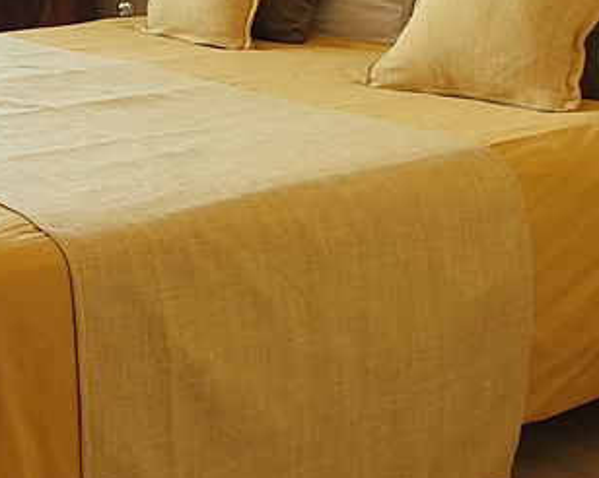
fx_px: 1169
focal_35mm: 66
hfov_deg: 26.5
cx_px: -54
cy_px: 146
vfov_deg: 23.0
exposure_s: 1/50
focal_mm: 1.8
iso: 50
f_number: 2.2
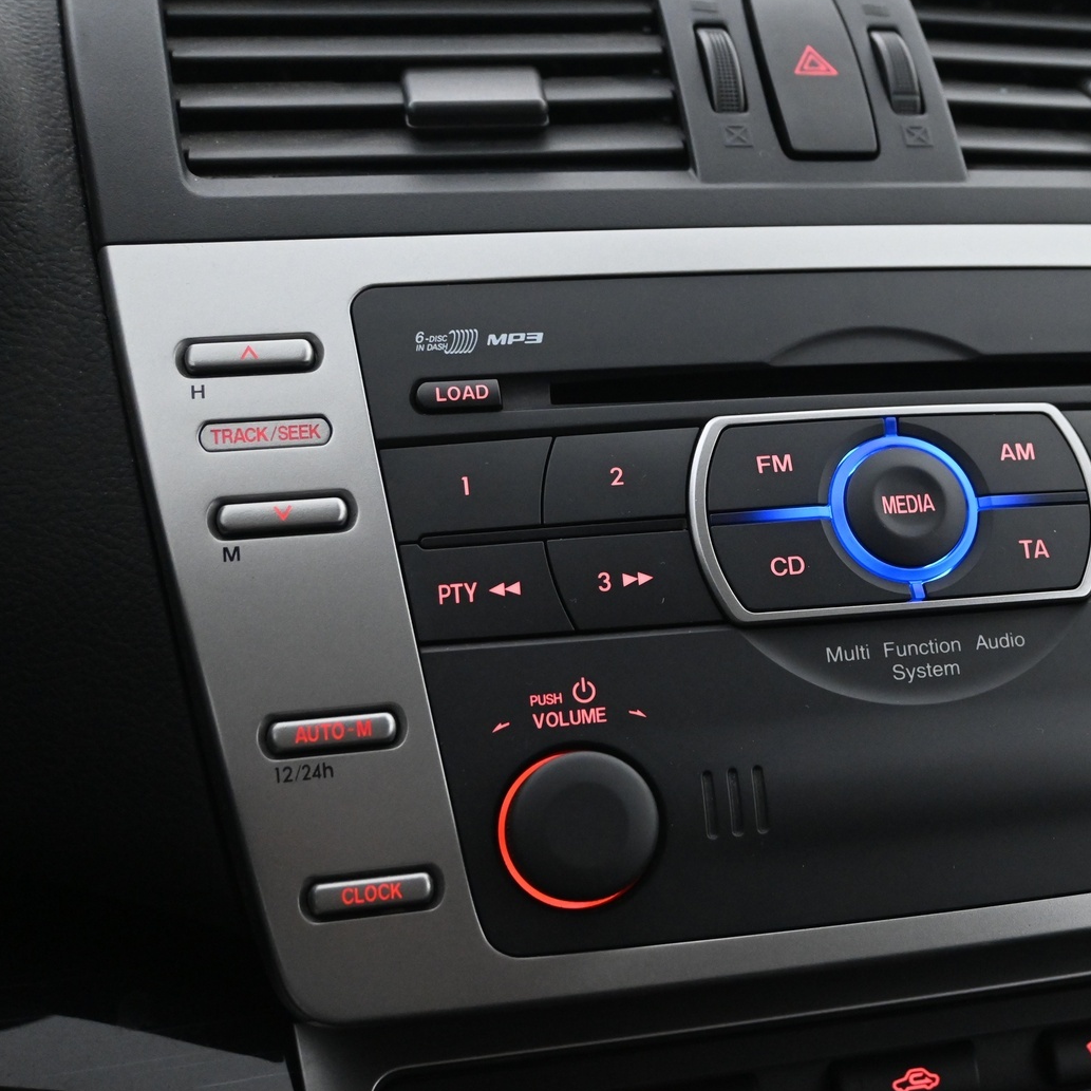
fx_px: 1605
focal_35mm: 45
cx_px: 813
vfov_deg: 37.5
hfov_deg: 36.7
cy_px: 567
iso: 3200
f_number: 4
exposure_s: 1/40
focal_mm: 22.5
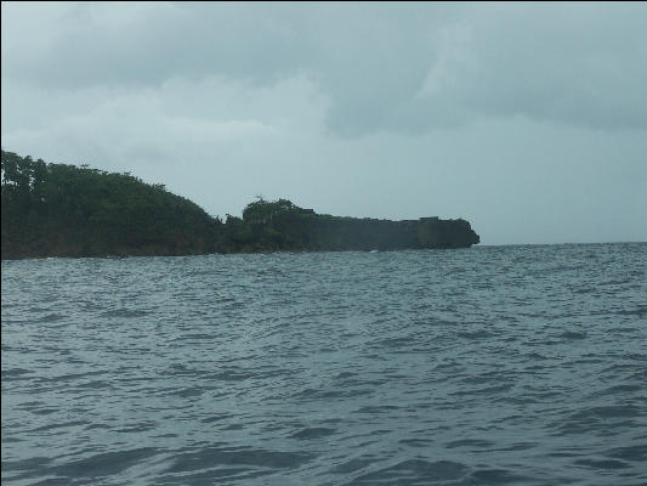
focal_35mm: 95
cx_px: 324
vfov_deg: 15.6
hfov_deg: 20.6
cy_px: 243
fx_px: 1776
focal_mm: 23.46
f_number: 8
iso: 100
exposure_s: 1/320
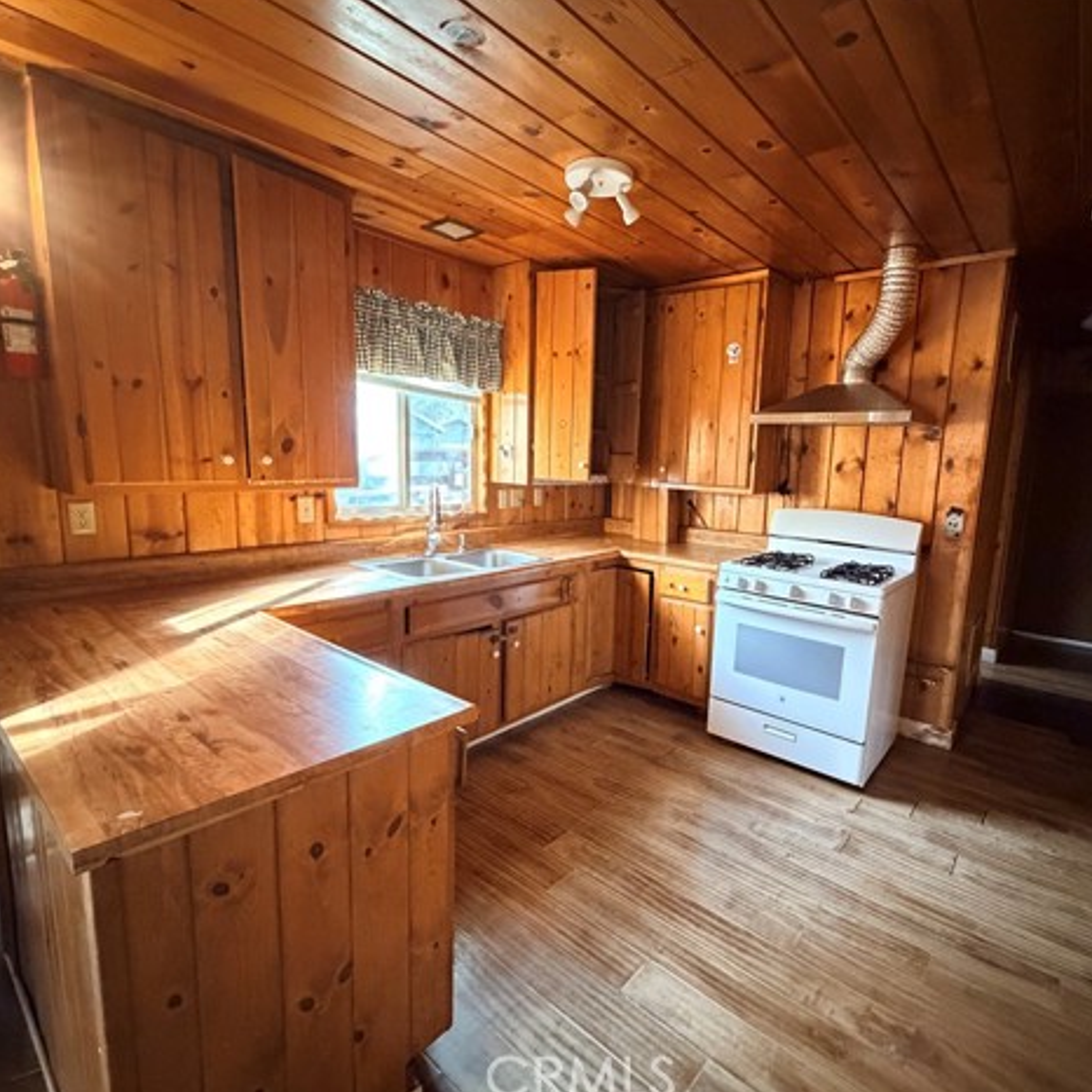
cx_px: 612
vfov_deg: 84.0
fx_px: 607
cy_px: 548
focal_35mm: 17
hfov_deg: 83.6
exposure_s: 1/60
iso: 1250
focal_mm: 2.22
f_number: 2.2
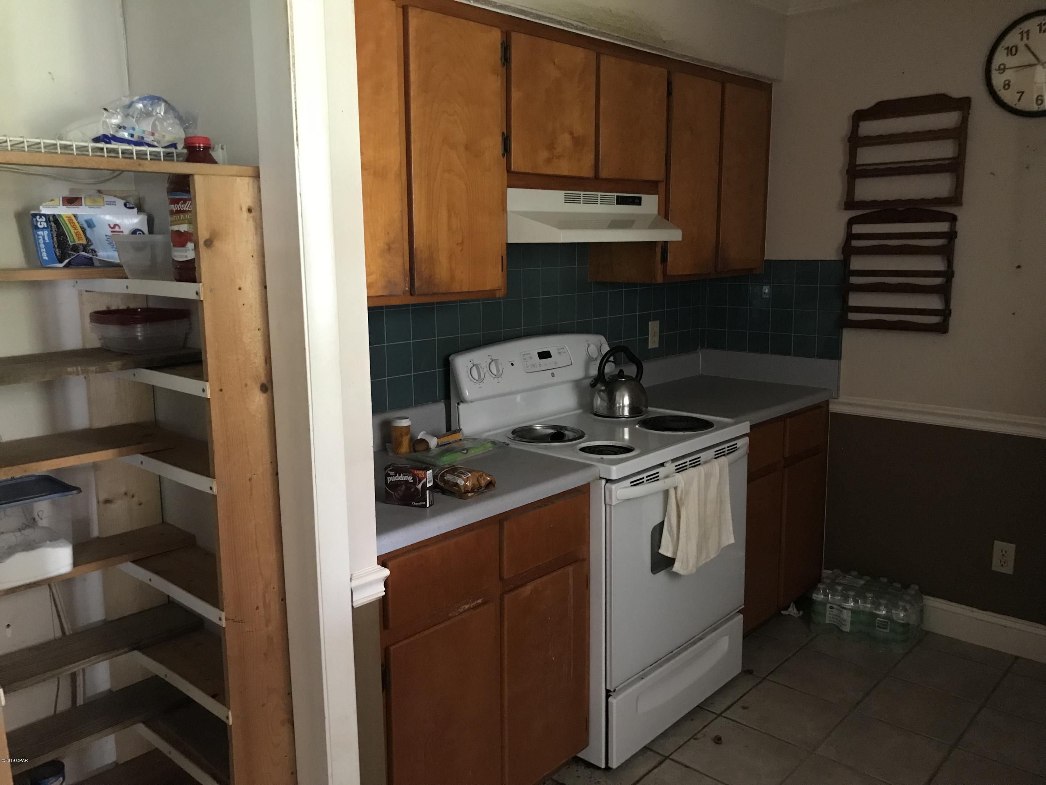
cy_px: 392
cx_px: 523
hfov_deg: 63.4
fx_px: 846
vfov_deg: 49.7
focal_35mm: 28
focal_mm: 3.99
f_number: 1.8
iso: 100
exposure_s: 1/5
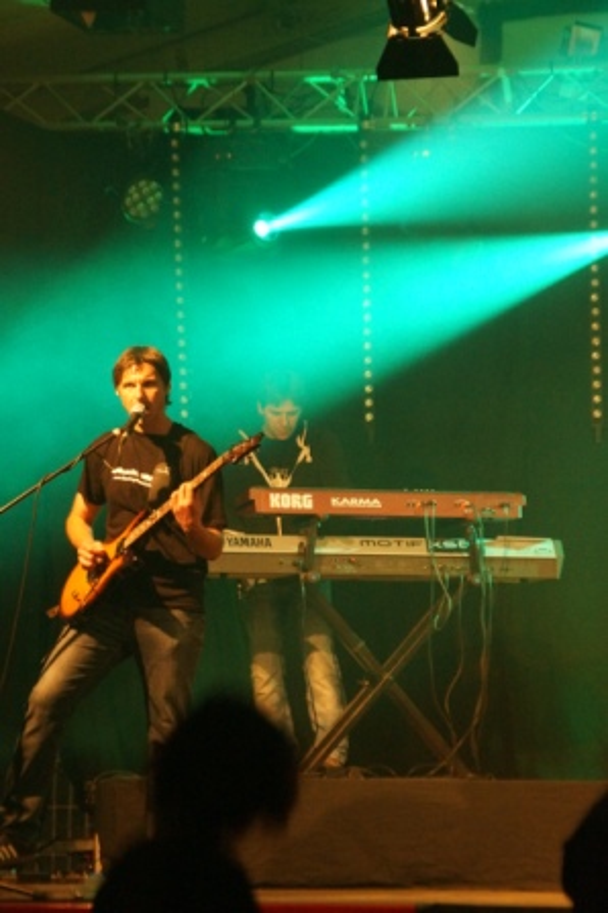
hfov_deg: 7.0
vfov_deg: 10.6
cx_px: 304
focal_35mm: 195
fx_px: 4947
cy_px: 456
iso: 3200
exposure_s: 1/15
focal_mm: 130
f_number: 5.6
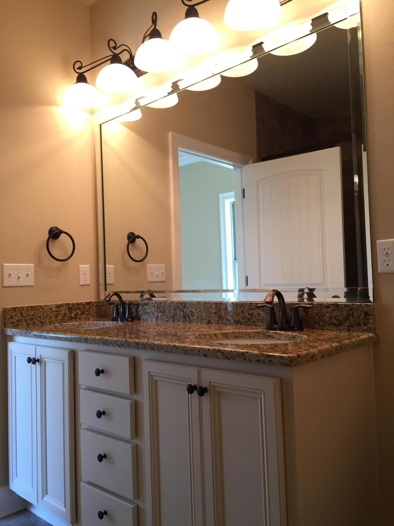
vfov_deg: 61.7
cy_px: 263
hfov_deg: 48.2
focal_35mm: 29
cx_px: 197
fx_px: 440
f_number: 2.2
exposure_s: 1/30
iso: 50
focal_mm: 4.15
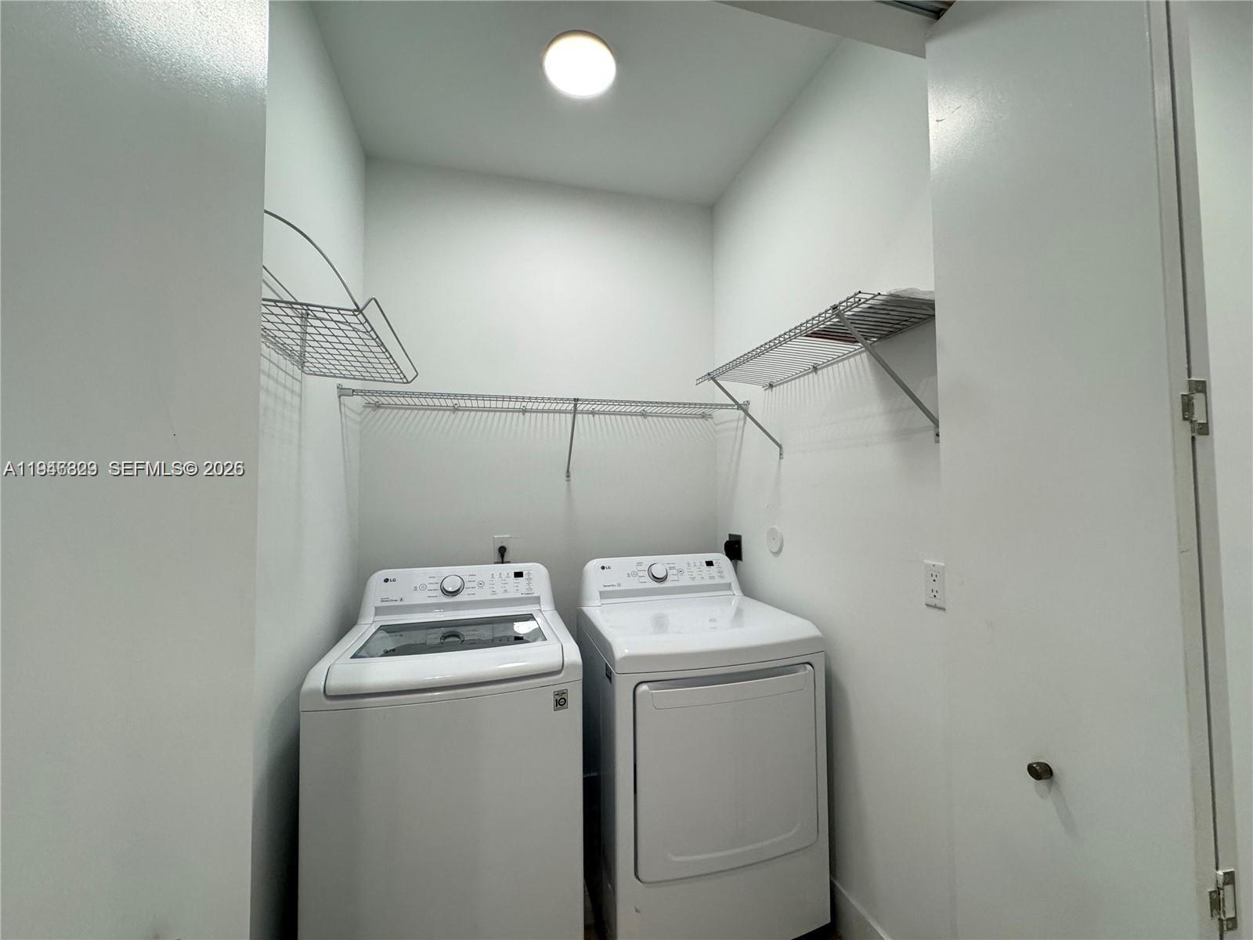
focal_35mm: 14
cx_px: 626
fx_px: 507
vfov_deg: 85.7
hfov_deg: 102.1
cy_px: 470
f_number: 2.2
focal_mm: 2.22
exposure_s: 1/120
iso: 250
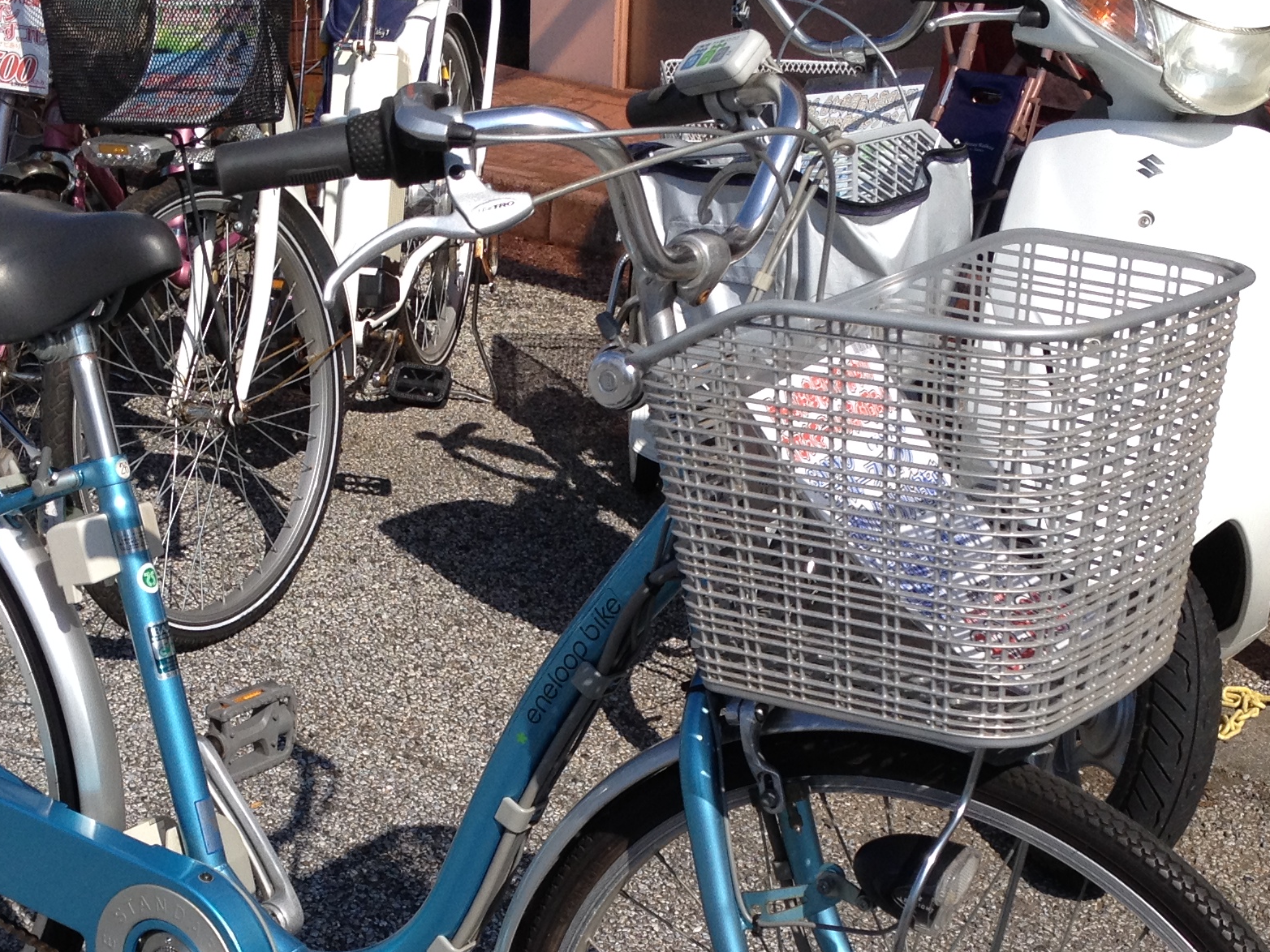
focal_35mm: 73
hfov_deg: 26.7
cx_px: 593
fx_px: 2678
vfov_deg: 19.9
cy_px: 787
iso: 50
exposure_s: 1/2123
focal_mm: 4.28
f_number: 2.4
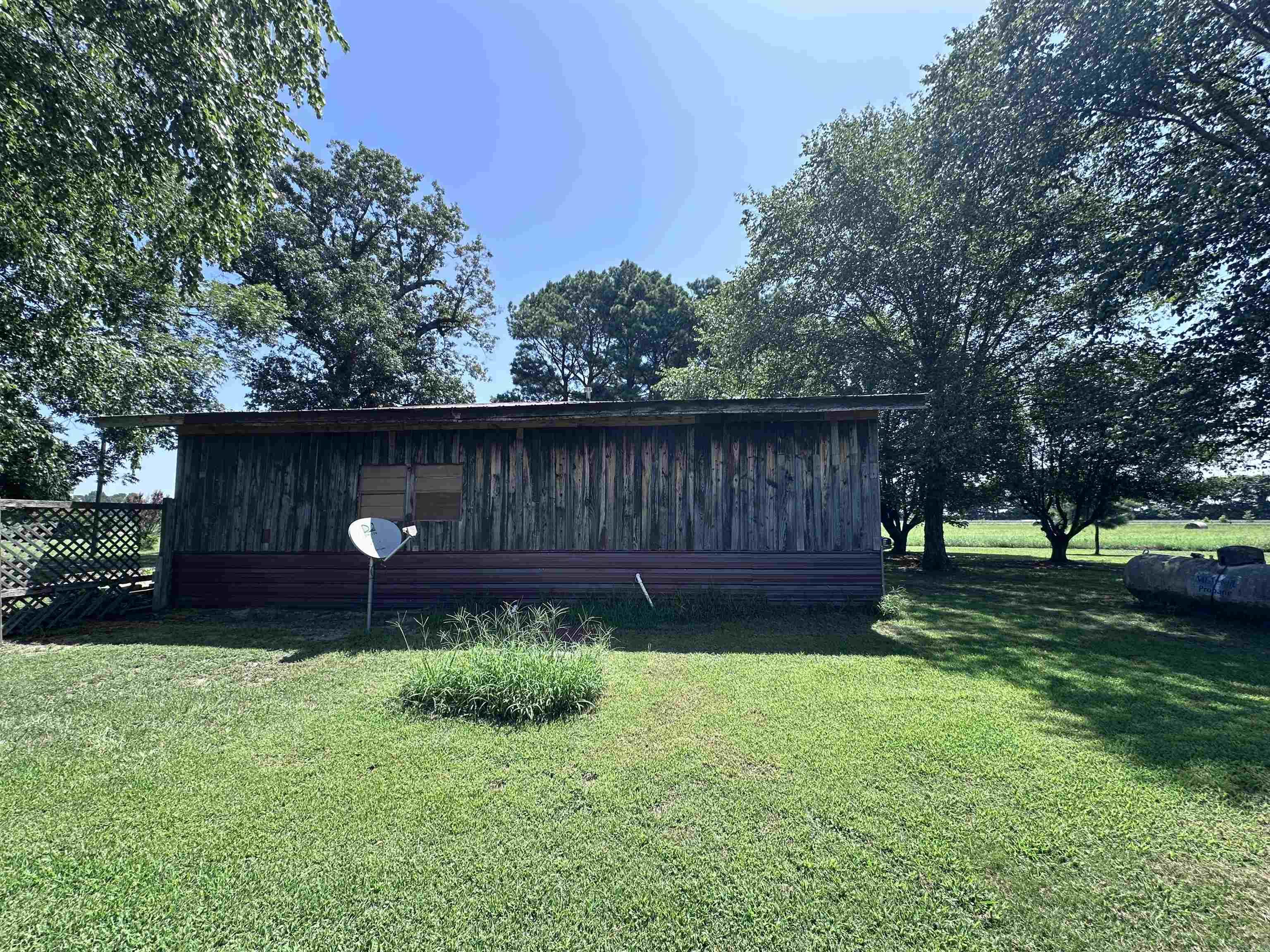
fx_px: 514
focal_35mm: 14
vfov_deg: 85.7
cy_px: 476
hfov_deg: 102.1
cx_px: 635
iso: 40
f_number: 2.2
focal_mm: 2.22
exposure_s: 1/422
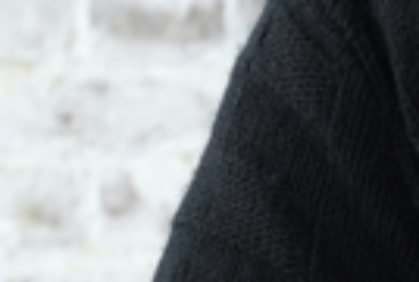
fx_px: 3651
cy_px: 556
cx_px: 951
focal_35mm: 313
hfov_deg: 6.3
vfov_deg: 4.4
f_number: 9
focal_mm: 58
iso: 640
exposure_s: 1/80
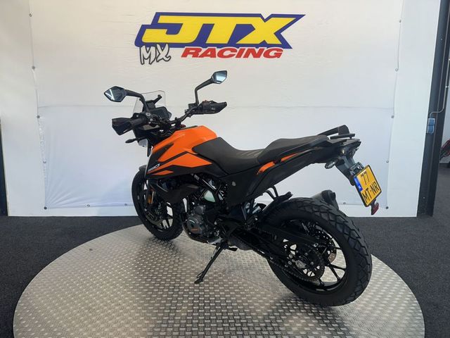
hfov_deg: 71.6
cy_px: 169
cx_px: 225
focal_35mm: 24
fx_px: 312
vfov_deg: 56.8
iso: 50
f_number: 1.78
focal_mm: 6.86
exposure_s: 1/107
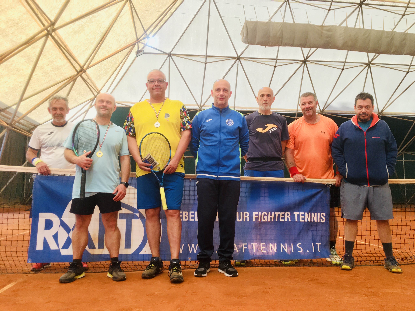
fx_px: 348
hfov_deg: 61.7
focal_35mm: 29
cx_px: 208
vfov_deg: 48.2
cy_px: 156
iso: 50
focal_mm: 4.15
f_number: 2.2
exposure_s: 1/33
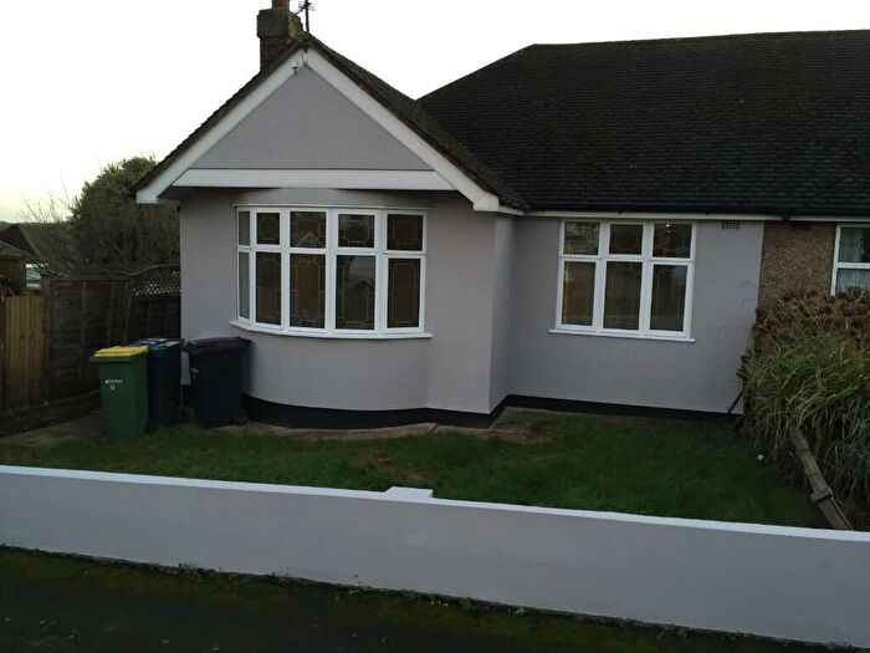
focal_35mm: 29
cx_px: 435
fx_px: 729
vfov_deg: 48.2
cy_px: 326
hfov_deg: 61.7
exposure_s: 1/30
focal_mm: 4.15
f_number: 2.2
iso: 80
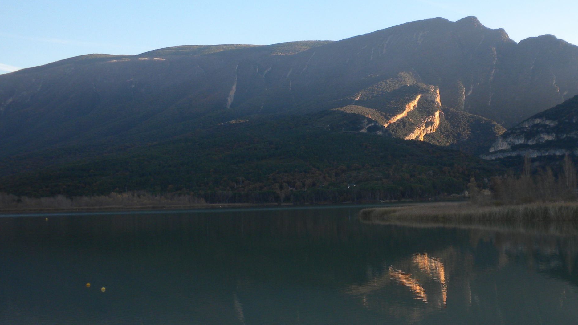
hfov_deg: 37.5
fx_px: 843
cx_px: 383
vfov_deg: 21.8
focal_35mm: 55
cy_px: 201
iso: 64
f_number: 3.5
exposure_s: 1/173
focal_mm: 6.6
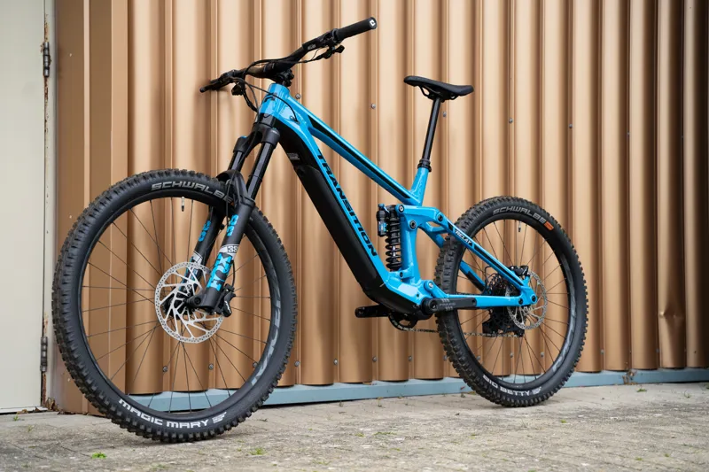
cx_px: 354
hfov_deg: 29.7
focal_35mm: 68
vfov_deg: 20.0
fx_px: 1339
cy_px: 236
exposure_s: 1/2500
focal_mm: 68
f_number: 4
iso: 1250
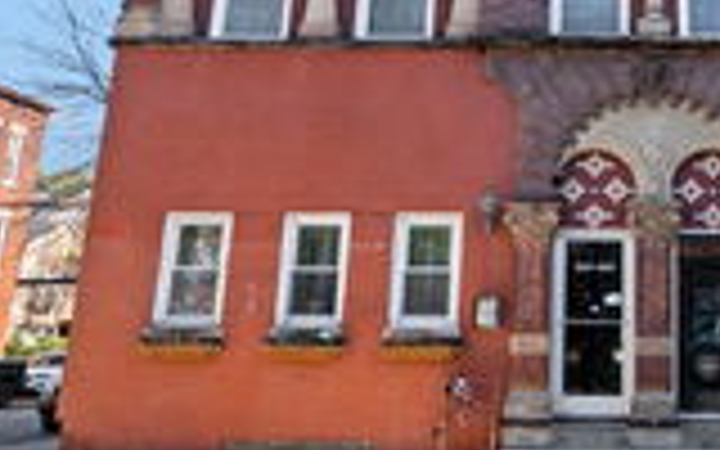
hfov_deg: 36.2
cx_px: 666
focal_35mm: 52
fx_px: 1020
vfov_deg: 23.0
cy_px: -76
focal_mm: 17
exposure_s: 1/200
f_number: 8
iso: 320
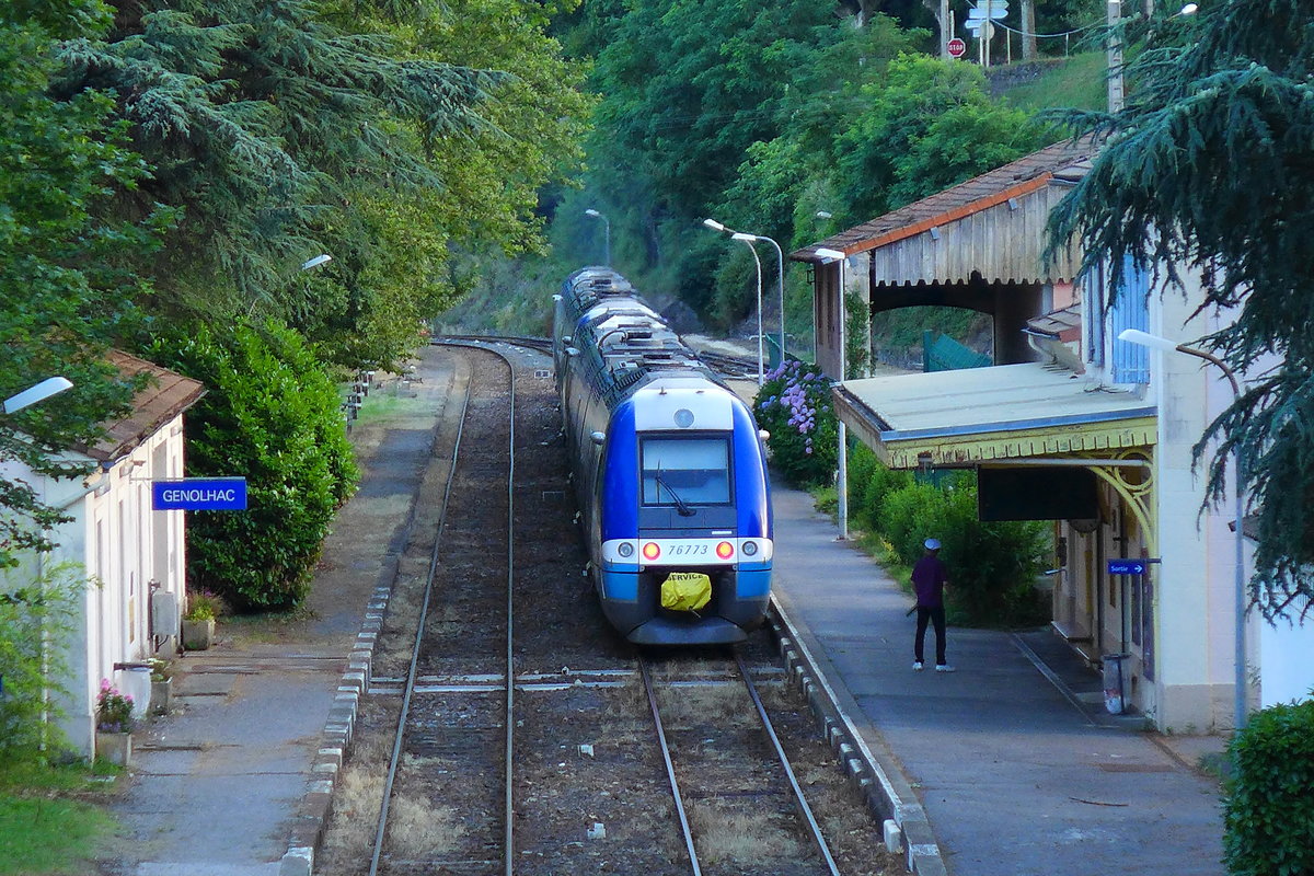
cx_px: 657
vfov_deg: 7.6
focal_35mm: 180
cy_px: 438
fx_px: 6569
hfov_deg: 11.4
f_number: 2.3
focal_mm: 17.7
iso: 200
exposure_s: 1/125
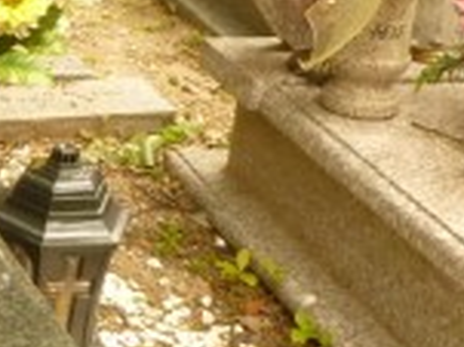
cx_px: -289
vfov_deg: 12.4
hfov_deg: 15.0
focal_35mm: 119
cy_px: 190
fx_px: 1594
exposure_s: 1/250
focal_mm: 5
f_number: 3.3
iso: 200
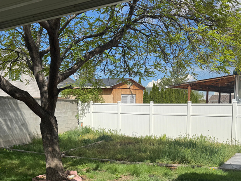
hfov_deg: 44.8
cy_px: 127
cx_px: 115
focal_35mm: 42
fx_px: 292
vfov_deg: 33.9
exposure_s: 1/5348
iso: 80
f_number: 1.78
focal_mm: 6.76
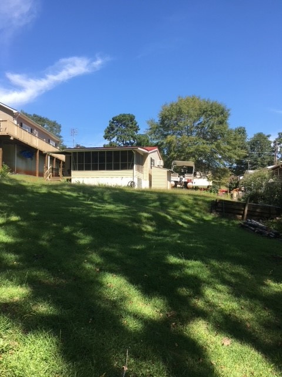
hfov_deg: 48.2
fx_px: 315
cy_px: 188
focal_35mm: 29
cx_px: 141
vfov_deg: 61.7
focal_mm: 4.15
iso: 25
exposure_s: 1/732
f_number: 2.2
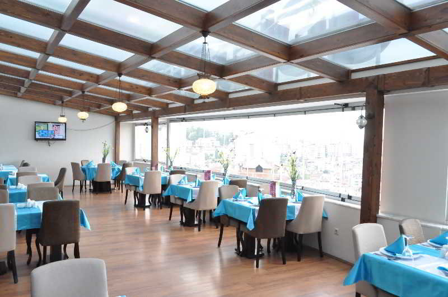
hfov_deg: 62.0
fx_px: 373
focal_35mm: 30
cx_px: 224
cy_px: 148
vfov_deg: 43.5
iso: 3200
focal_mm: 20
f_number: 8
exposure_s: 1/250
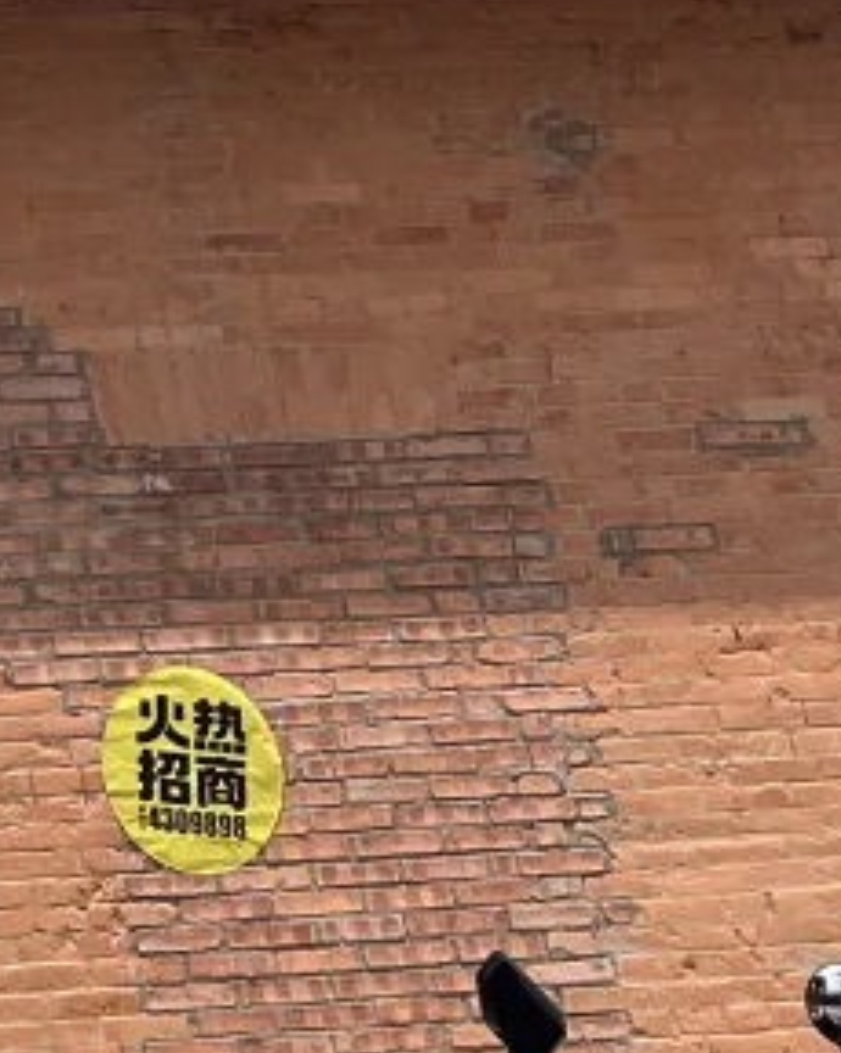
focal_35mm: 127
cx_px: -698
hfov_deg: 11.3
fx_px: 3956
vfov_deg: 12.9
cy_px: -1137
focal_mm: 5.7
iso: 50
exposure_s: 1/8696
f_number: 1.5
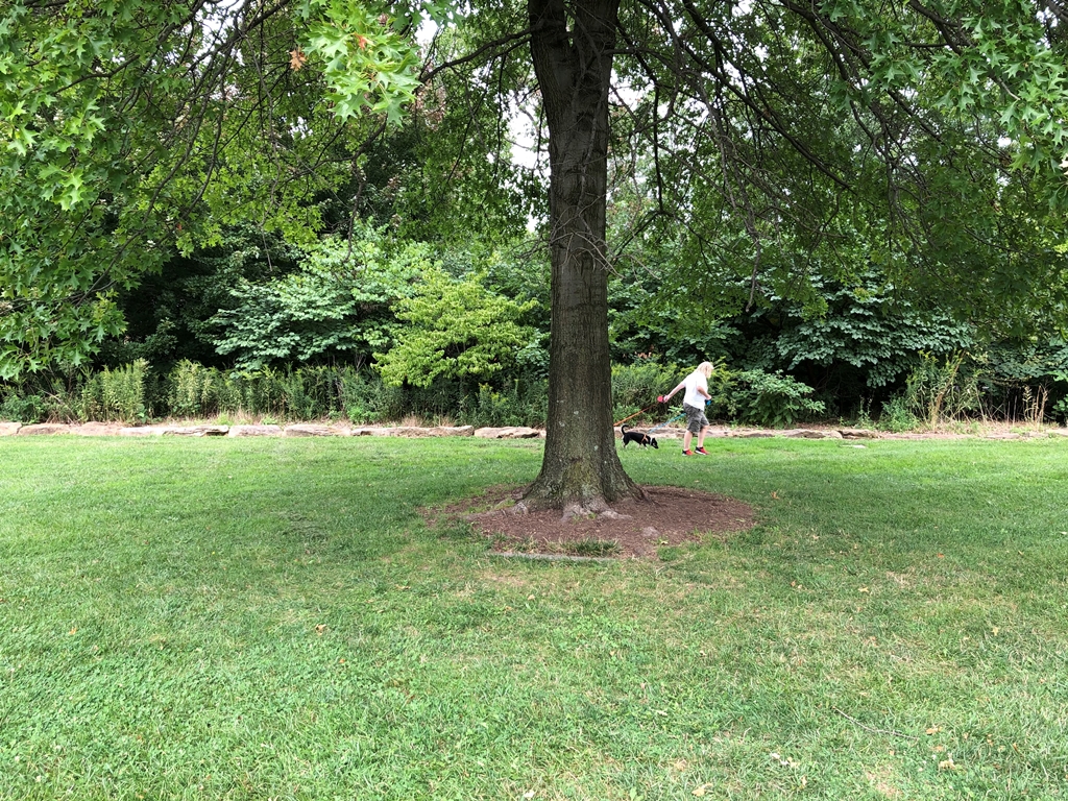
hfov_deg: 63.4
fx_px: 864
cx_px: 534
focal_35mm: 28
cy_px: 400
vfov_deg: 49.7
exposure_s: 1/163
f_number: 1.8
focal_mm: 3.99
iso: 20
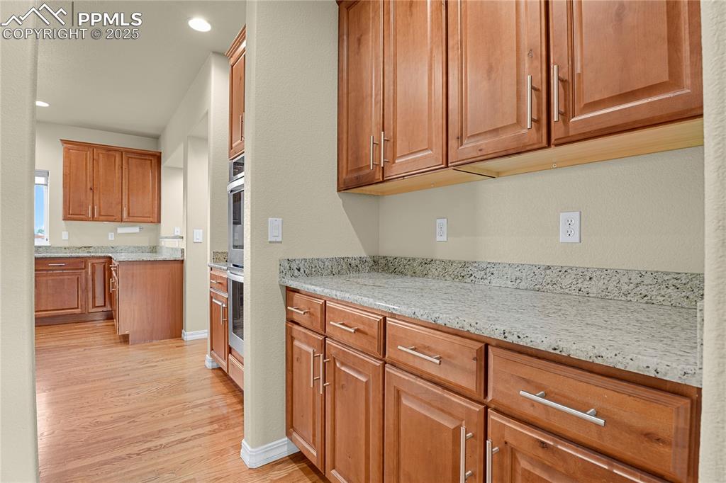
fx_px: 343
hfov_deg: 93.3
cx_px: 363
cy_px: 242
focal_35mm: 17
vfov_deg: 70.4
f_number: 8
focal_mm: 17
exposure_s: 8
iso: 250
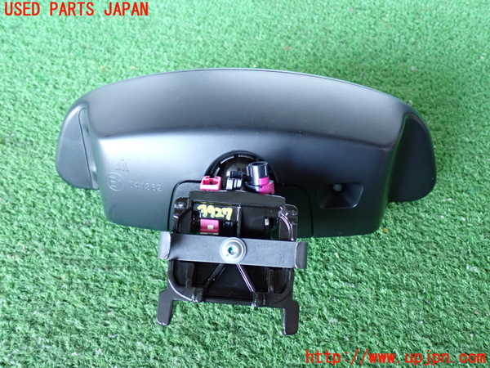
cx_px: 245
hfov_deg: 51.4
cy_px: 184
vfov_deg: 39.7
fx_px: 510
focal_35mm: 36
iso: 640
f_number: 2.5
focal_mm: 6.37
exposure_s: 1/40
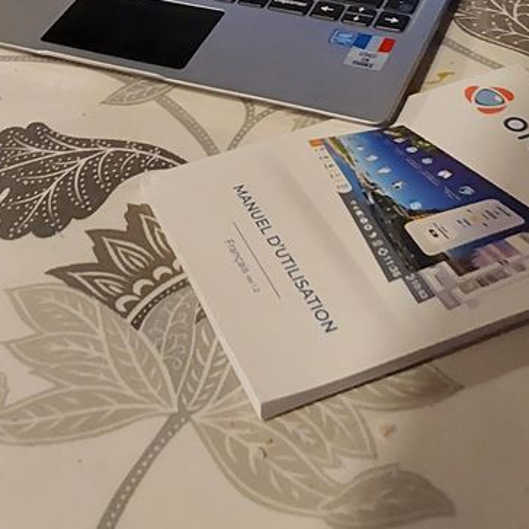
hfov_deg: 25.1
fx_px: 1176
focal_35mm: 68
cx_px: 148
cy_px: 4
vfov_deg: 24.3
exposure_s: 1/25
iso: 320
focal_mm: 2.91
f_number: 1.9
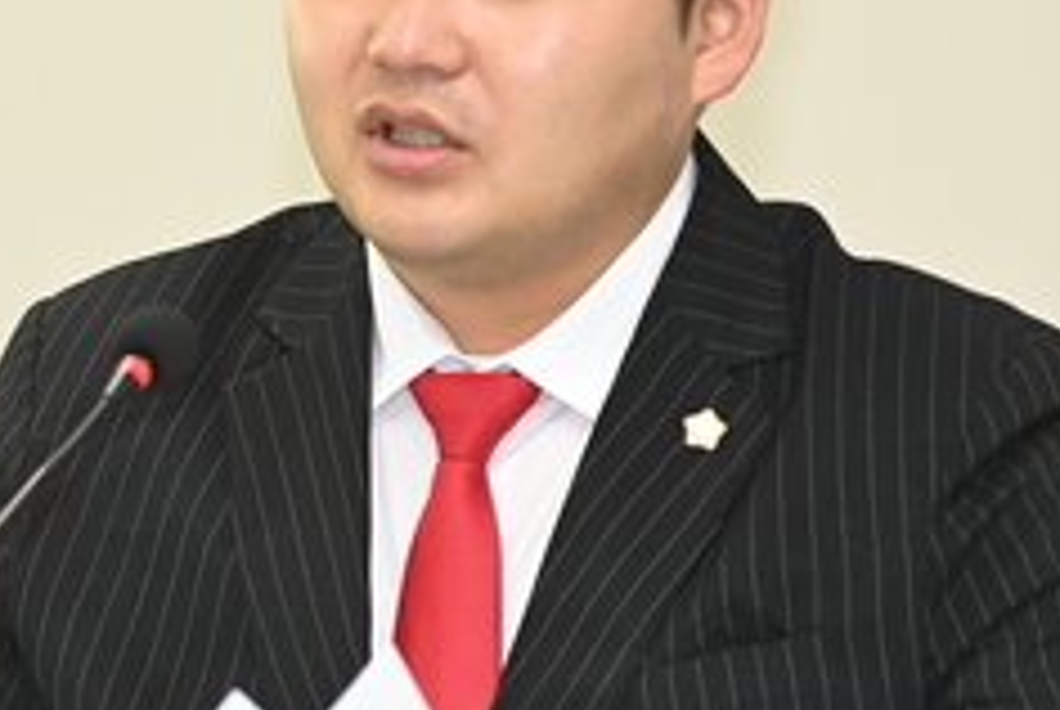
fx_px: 10584
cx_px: -85
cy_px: 398
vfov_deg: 3.8
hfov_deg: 5.7
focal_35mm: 359
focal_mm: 135
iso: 800
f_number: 5.6
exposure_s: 1/100
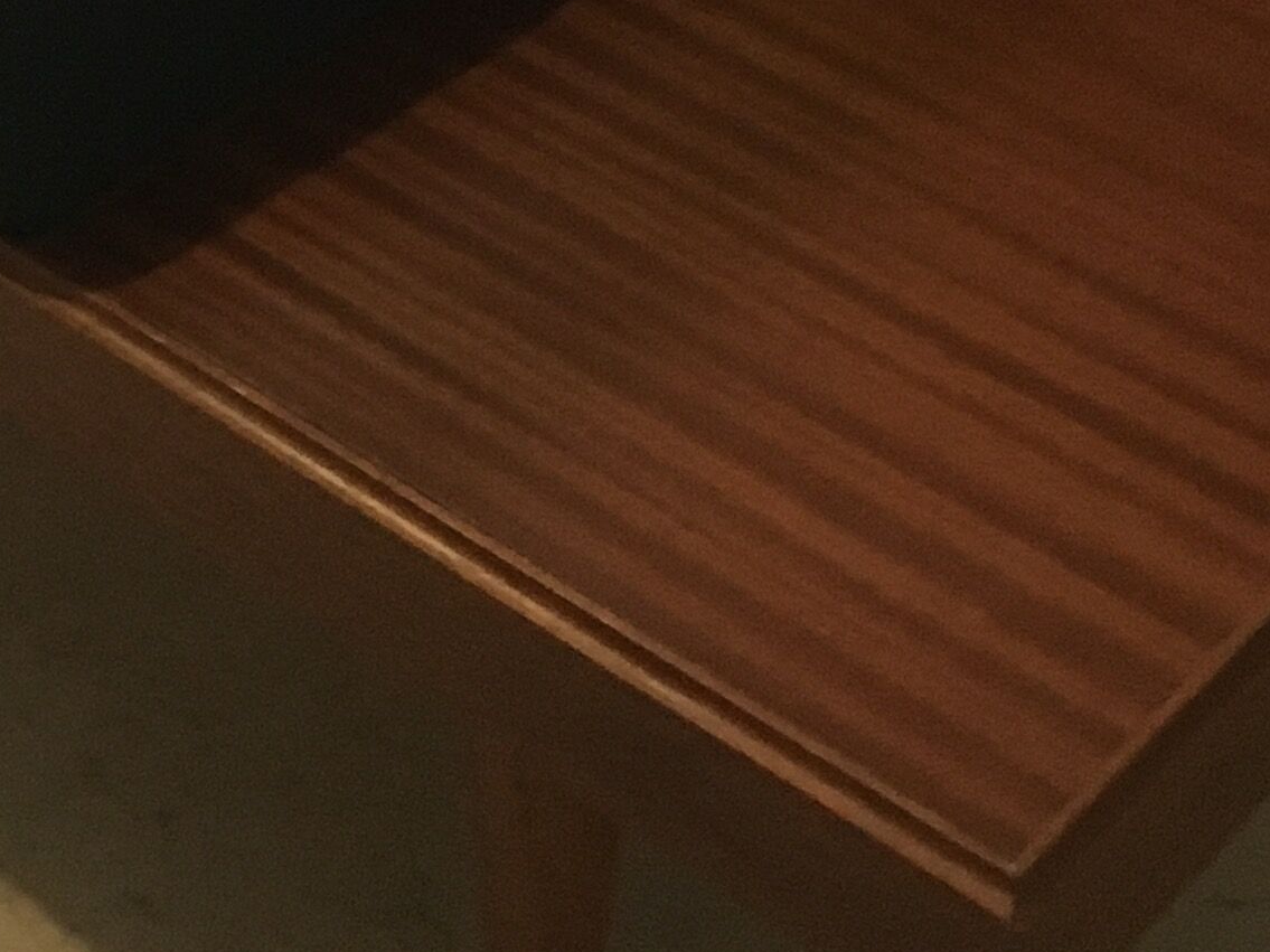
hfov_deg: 18.7
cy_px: -600
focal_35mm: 103
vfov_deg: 13.3
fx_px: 3778
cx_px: 107
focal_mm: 4.15
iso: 200
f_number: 2.2
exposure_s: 1/33
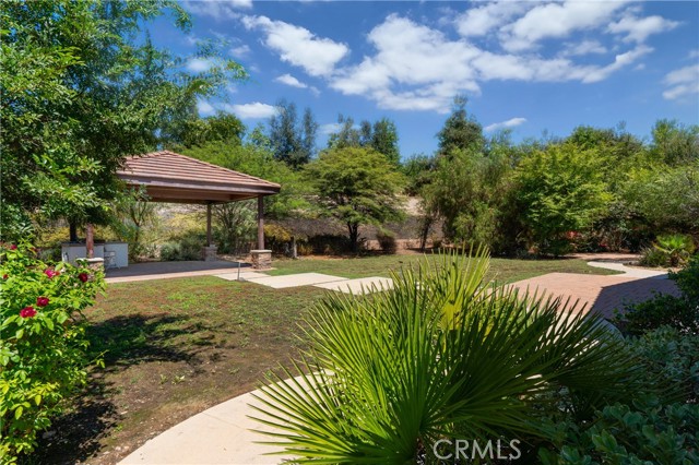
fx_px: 349
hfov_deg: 90.0
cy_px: 232
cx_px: 350
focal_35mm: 18
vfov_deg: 67.3
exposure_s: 1/500
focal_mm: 18
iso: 125
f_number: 8
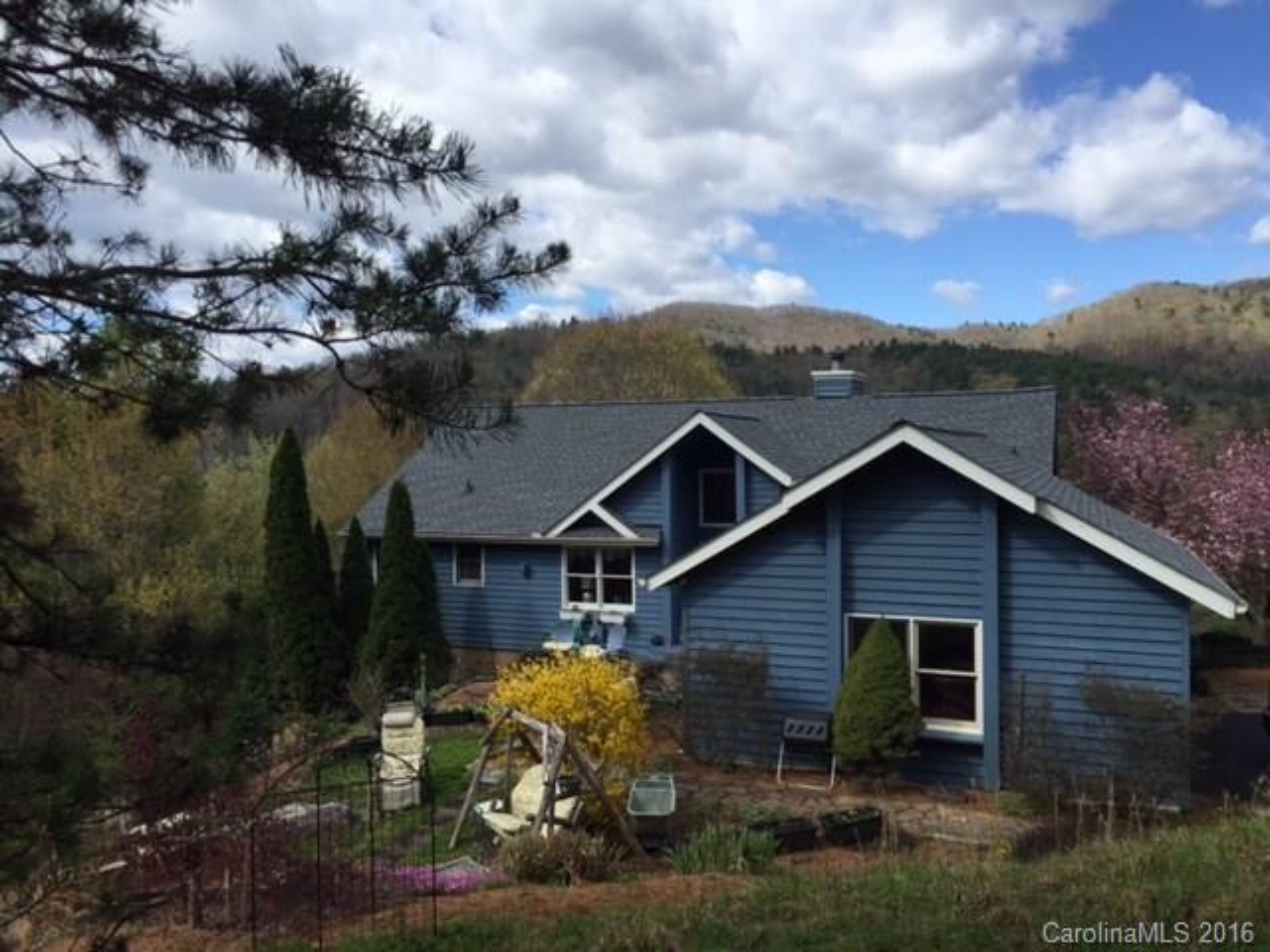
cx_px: 635
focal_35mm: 29
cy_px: 476
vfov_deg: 48.2
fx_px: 1064
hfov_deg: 61.7
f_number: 2.2
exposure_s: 1/1582
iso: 32
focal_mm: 4.15
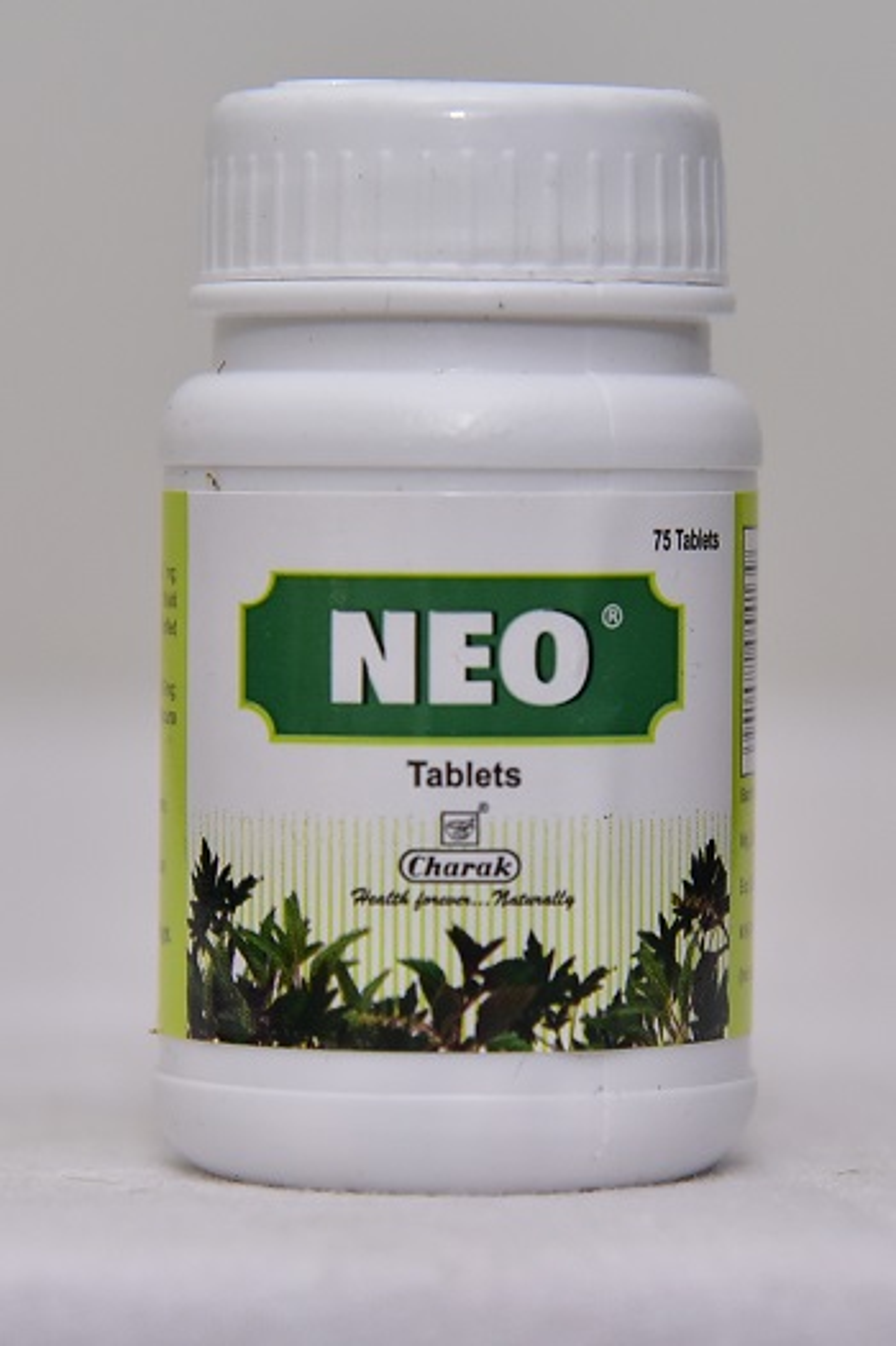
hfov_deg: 11.4
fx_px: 4486
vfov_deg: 17.1
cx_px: 448
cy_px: 673
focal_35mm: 120
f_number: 5.6
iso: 1600
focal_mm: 120
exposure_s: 1/160
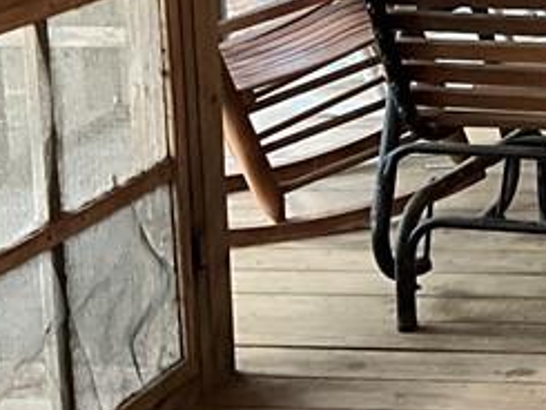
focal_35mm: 121
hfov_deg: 14.7
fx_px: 1909
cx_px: 898
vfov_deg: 11.9
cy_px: -129
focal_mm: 3
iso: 100
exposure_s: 1/60
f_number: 1.8
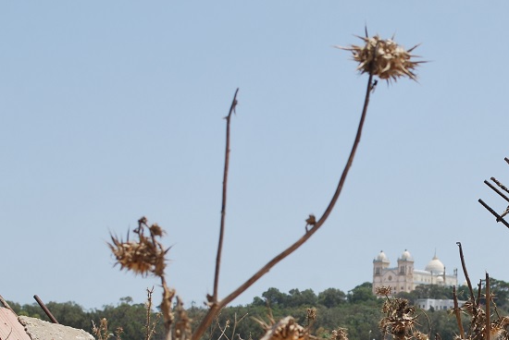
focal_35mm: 109
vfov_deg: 12.5
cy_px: 278
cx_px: 417
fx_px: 1543
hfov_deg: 18.5
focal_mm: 40
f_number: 9
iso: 100
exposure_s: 1/320
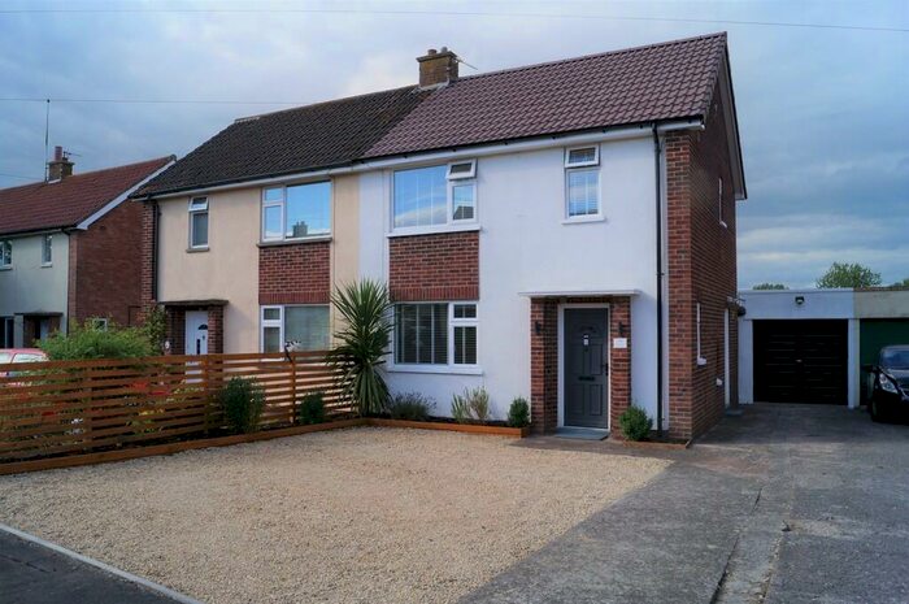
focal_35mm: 27
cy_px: 302
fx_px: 681
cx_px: 454
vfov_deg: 47.8
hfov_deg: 67.4
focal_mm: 18
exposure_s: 1/100
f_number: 13
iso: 100
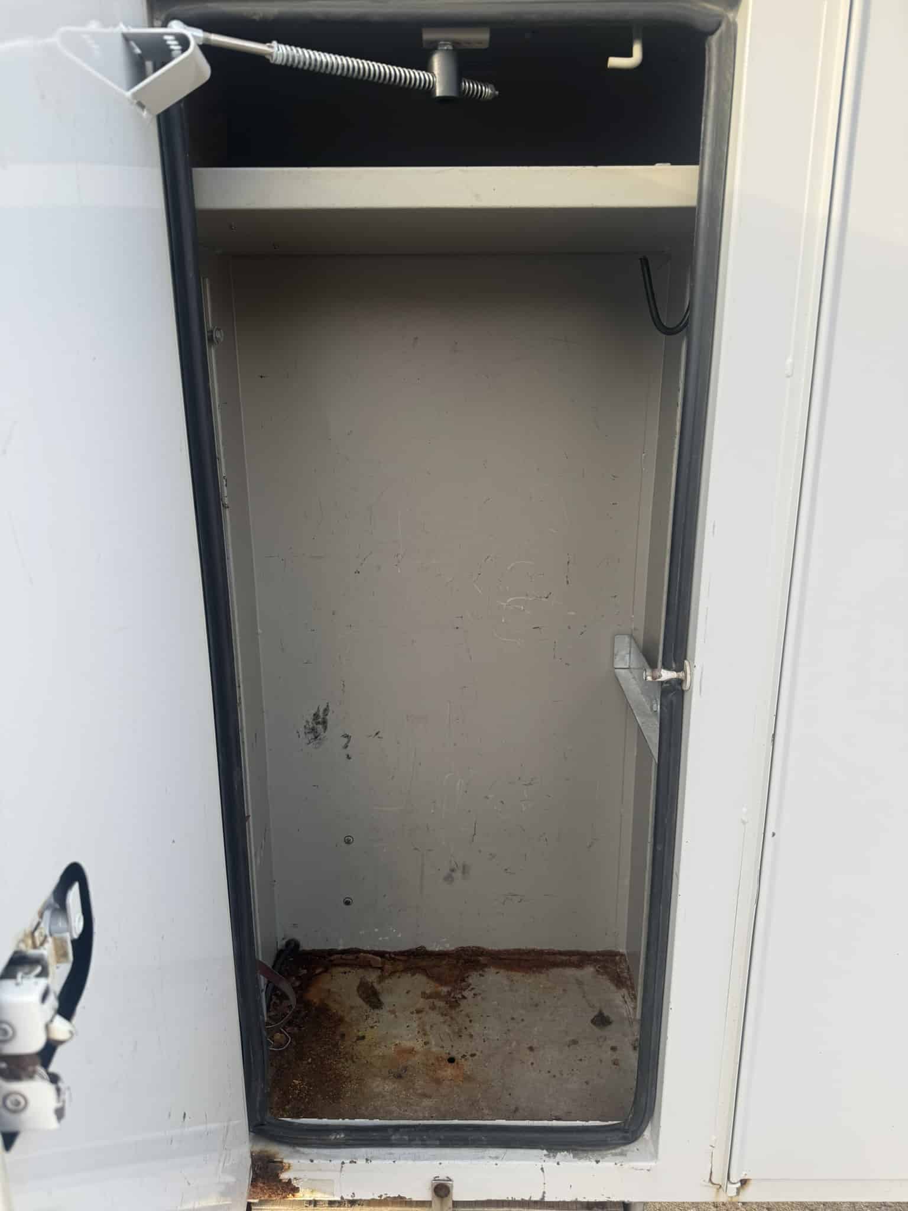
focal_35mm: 24
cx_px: 454
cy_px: 606
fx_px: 839
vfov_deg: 71.6
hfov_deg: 56.8
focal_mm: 6.76
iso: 80
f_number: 1.78
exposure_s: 1/678
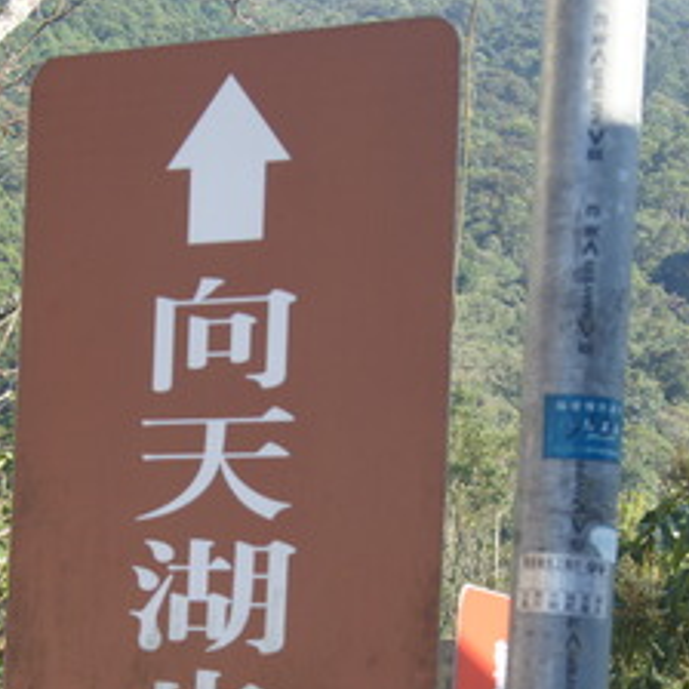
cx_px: 205
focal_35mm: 102
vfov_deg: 16.9
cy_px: 600
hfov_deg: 17.0
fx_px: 2297
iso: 100
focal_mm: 30
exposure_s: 1/100
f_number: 6.3
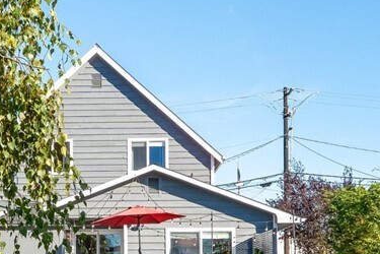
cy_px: 267
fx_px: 908
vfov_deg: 15.5
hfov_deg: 23.5
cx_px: 105
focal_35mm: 86
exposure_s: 1/400
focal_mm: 19
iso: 400
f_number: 9
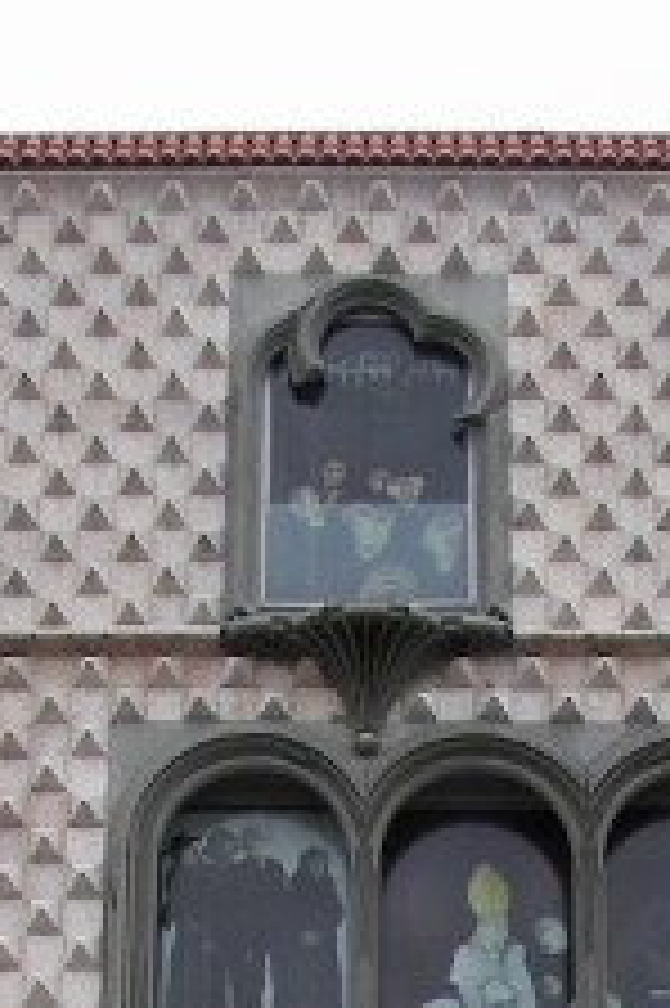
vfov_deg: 17.9
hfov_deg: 12.7
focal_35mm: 107
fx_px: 2991
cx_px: 486
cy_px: 1292
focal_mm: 6
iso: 50
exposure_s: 1/250
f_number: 2.8
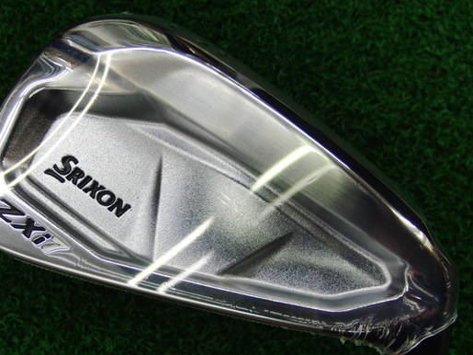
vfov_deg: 31.5
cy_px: 191
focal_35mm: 46
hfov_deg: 41.1
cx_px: 192
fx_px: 628
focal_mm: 6.42
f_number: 3.6
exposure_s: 1/80
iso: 160
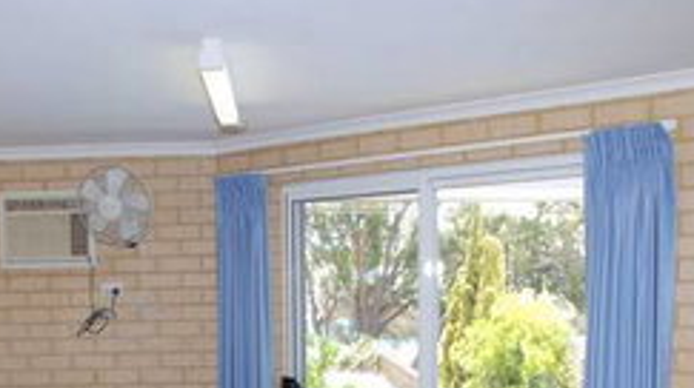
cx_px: 246
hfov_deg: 37.0
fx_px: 1029
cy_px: 435
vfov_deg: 20.3
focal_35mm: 56
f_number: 4
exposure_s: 1/60
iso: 100
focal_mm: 18
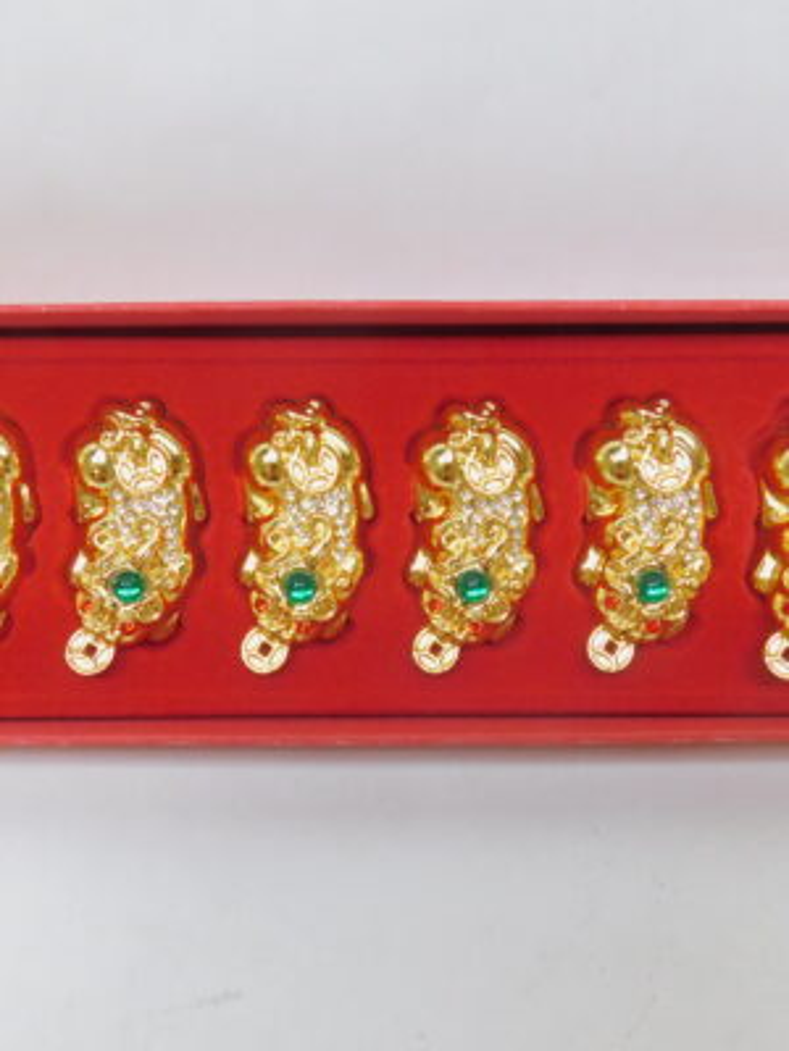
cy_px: 526
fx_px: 699
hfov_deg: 58.9
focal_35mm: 23
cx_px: 394
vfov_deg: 73.9
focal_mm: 4
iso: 180
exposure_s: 1/30
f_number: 3
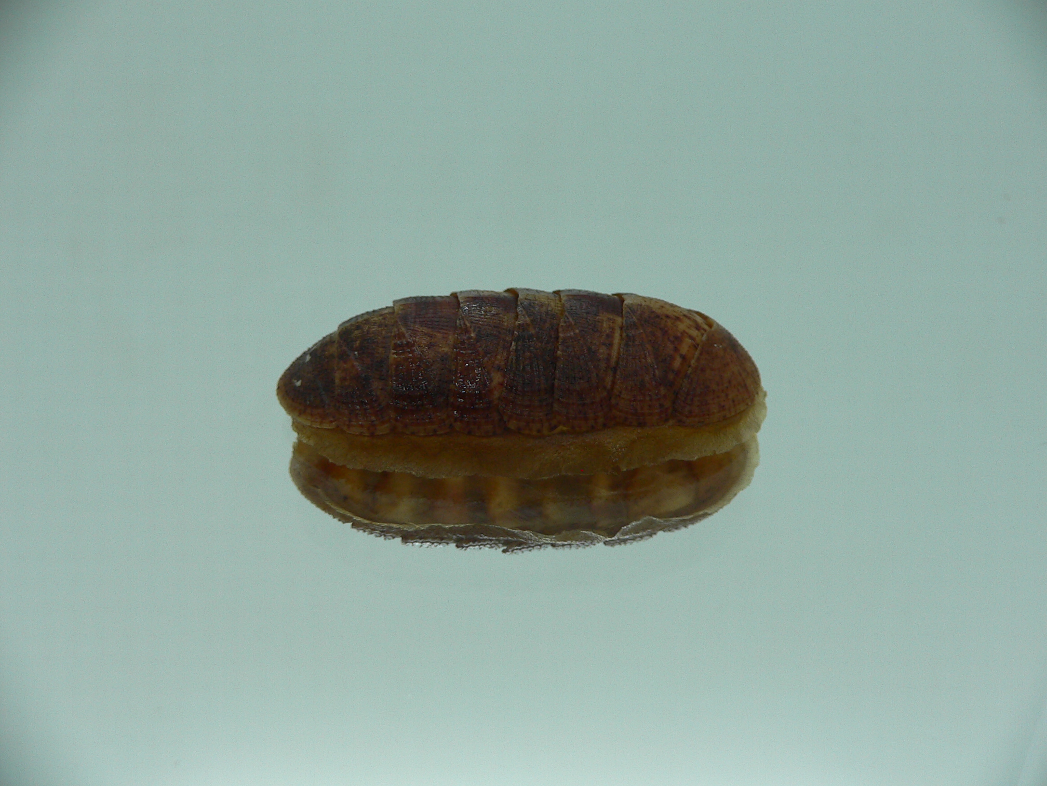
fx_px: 1059
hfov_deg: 52.6
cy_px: 393
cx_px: 524
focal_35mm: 35
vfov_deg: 40.7
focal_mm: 4.6
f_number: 2.8
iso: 80
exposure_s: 1/60
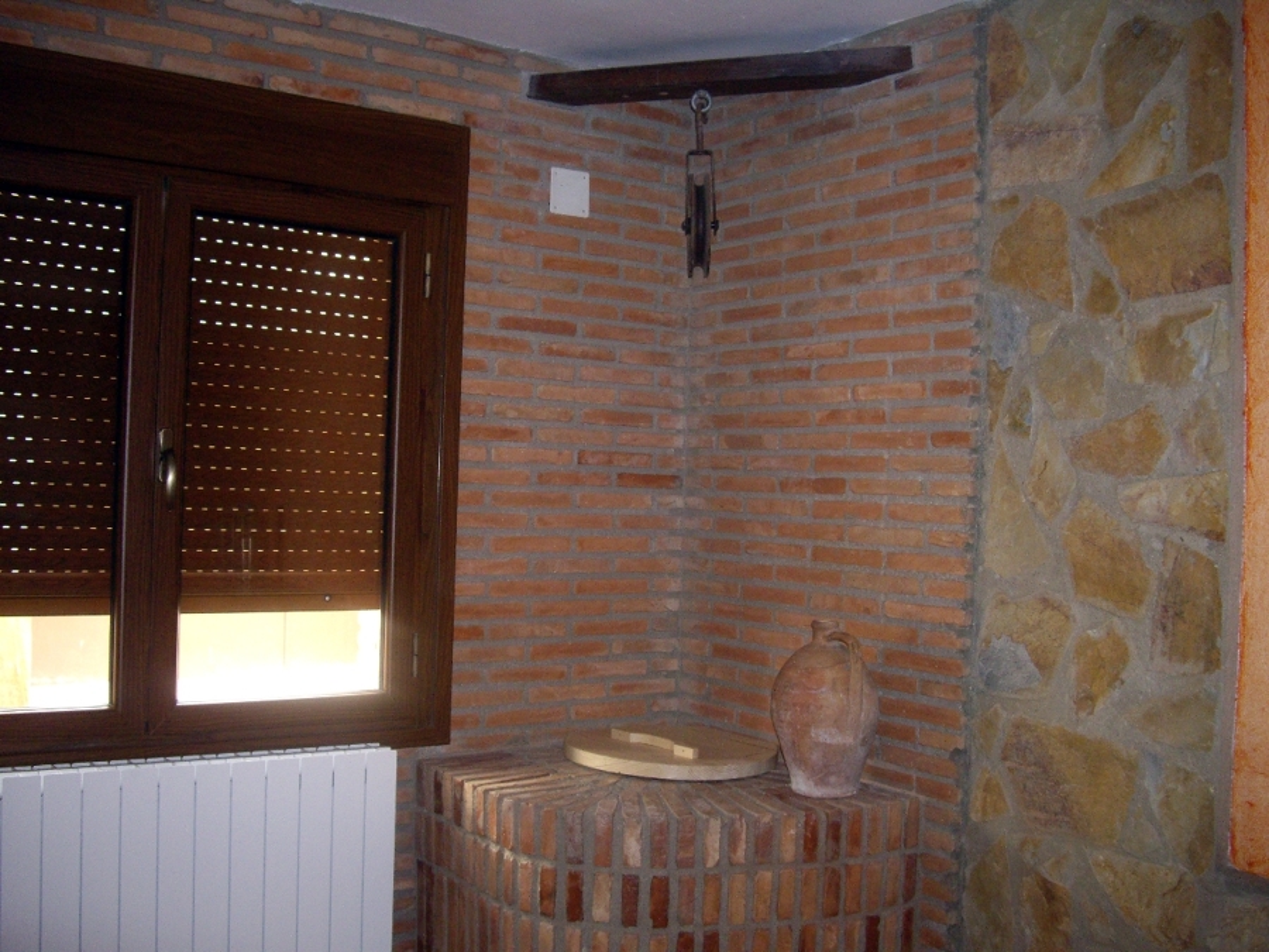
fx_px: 1393
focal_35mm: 38
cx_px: 634
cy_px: 476
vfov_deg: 37.7
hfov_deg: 49.0
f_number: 2.8
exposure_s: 1/40
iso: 400
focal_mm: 7.9
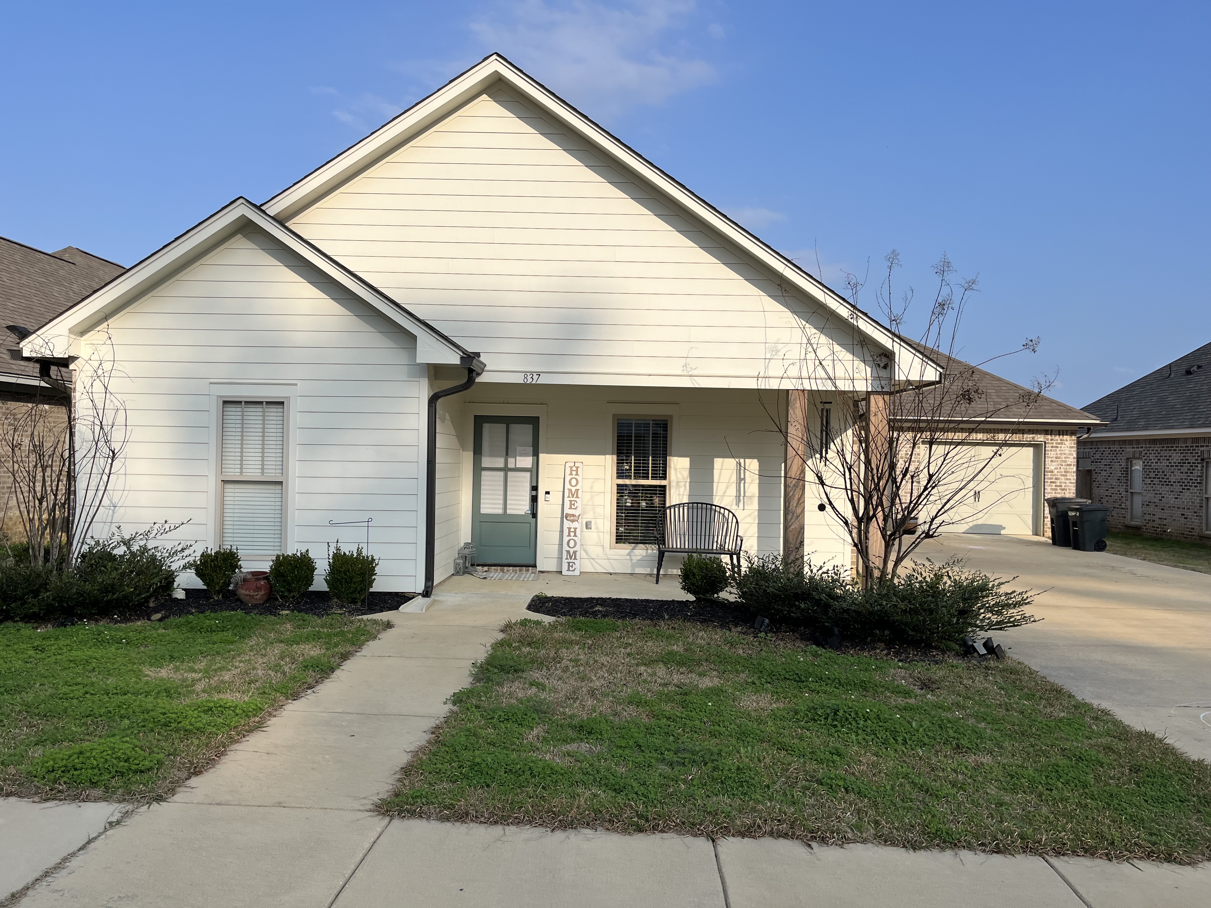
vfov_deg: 53.1
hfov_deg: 67.3
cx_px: 606
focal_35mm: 26
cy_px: 454
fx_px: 910
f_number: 1.6
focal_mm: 5.1
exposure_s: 1/3876
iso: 50
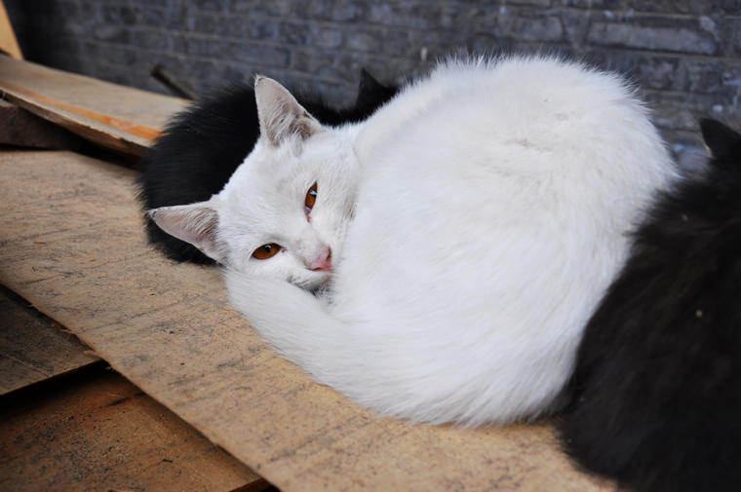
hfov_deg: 51.3
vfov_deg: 35.4
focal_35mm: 38
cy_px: 246
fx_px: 771
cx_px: 370
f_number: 8
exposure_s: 1/20
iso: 200
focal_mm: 25
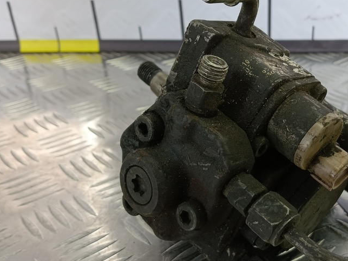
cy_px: 156
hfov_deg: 42.9
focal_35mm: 43
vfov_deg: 33.5
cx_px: 248
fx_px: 432
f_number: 1.6
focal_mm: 4.11
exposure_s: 1/50
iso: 91
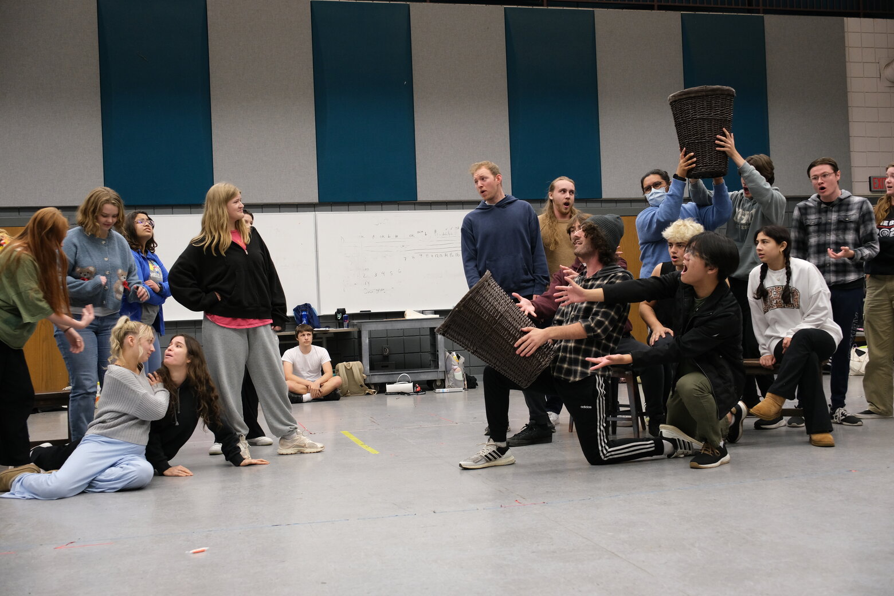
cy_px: 298
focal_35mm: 40
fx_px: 993
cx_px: 447
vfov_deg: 33.4
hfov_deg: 48.5
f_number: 3.2
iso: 1250
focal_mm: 26.4
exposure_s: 1/70
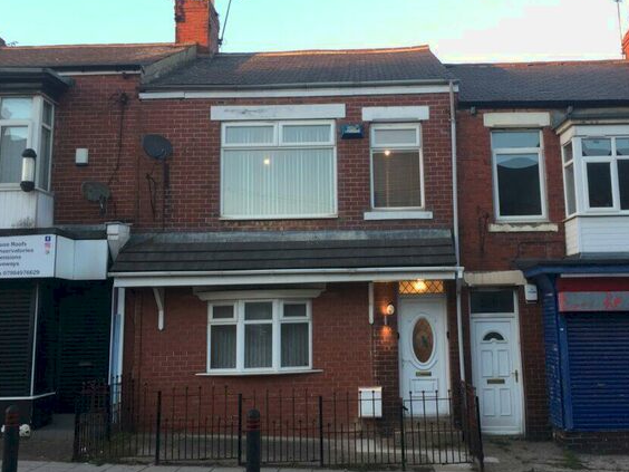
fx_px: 654
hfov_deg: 51.1
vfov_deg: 39.6
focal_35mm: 36
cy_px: 225
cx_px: 365
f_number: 2.2
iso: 50
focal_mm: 4.15
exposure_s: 1/100
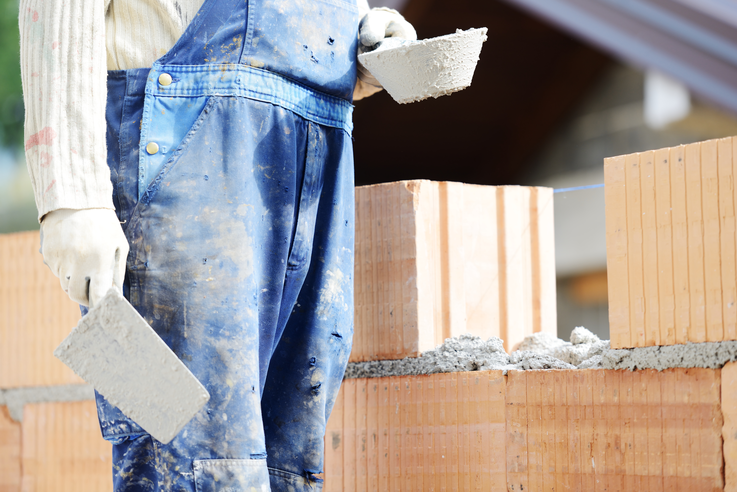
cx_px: 368
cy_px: 246
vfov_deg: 8.6
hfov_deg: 12.8
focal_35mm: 160
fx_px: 3276
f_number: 3.2
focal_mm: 160
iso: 100
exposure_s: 1/160
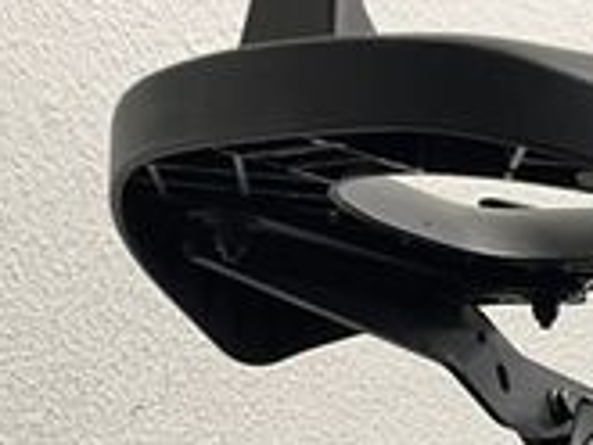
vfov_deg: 13.4
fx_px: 1731
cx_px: 758
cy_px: 768
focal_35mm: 101
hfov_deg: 18.2
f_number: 1.6
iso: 100
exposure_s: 1/50
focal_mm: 5.1
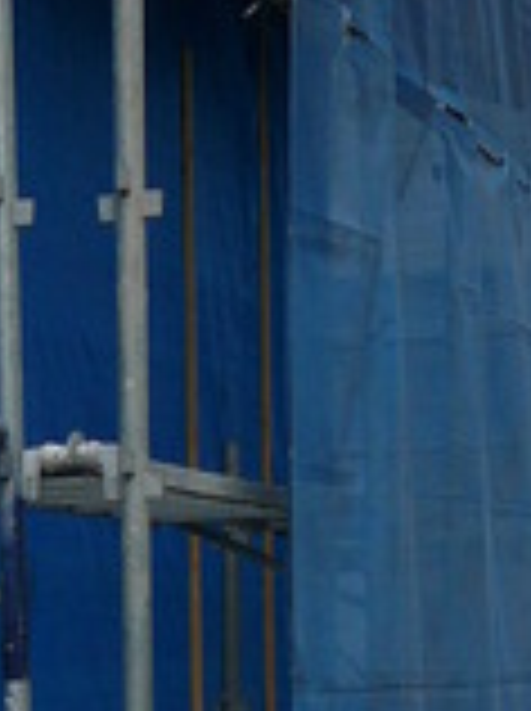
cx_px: -173
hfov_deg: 11.6
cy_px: 1181
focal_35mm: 124
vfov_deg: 14.4
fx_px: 2543
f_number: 2.8
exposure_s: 1/100
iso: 80
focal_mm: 5.2
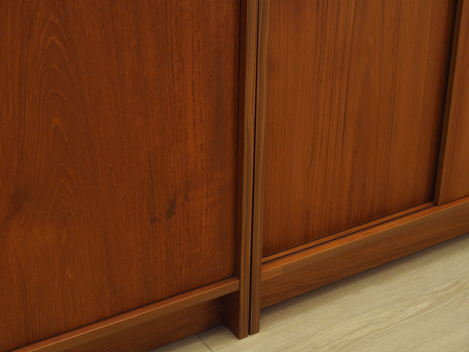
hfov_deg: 36.0
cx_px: 174
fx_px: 718
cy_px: 117
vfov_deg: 27.4
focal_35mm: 53
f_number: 2.2
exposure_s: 1/80
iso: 400
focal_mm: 17
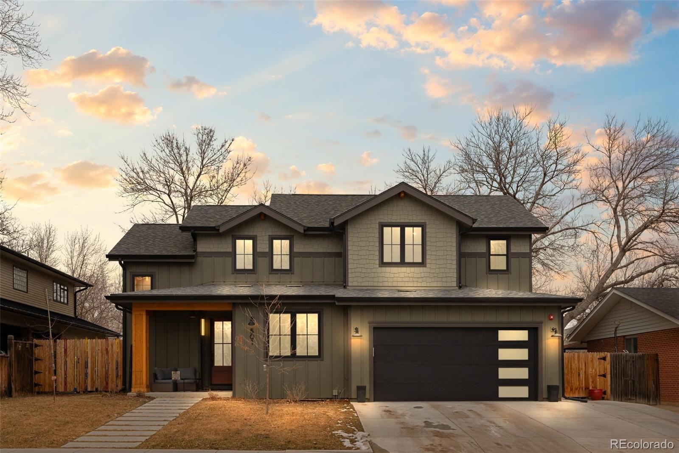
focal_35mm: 35
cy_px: 226
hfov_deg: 54.4
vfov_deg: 37.8
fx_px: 660
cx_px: 340
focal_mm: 35
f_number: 11
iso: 640
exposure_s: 1/100
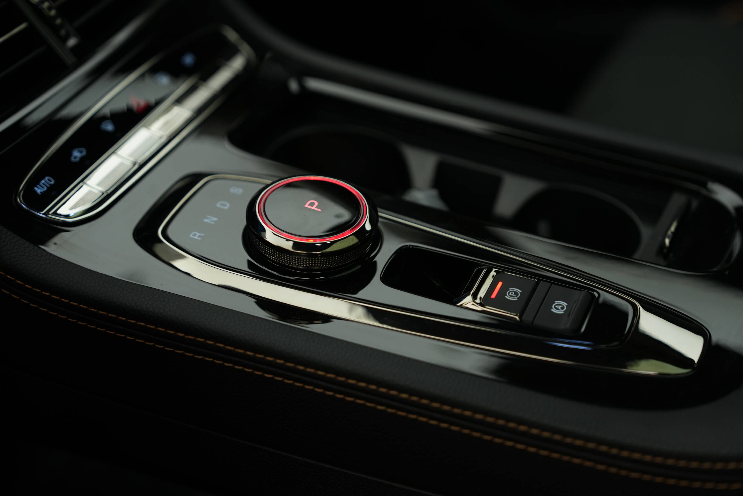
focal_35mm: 70
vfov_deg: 19.5
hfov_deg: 28.8
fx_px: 1445
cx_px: 372
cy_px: 248
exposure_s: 1/100
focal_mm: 70
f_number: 2.8
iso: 640
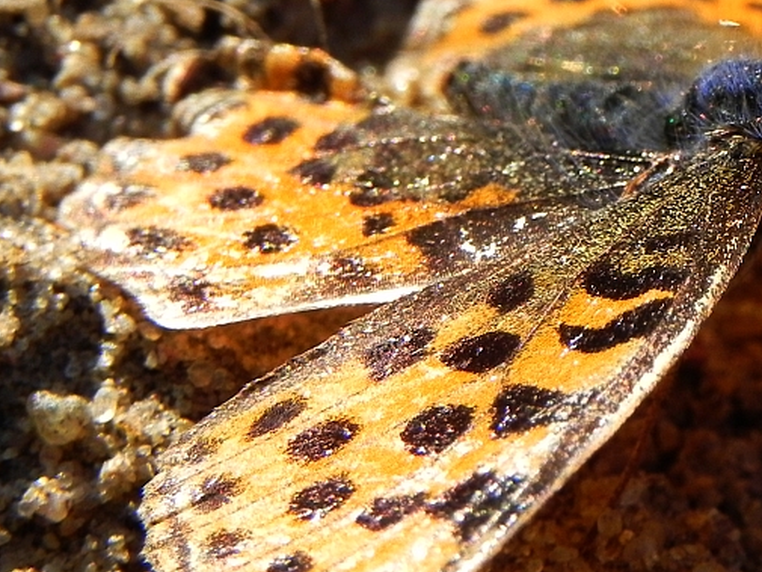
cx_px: 697
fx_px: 4690
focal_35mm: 213
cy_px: 294
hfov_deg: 9.2
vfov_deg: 7.0
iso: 160
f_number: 6.3
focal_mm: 18.8
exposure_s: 1/284
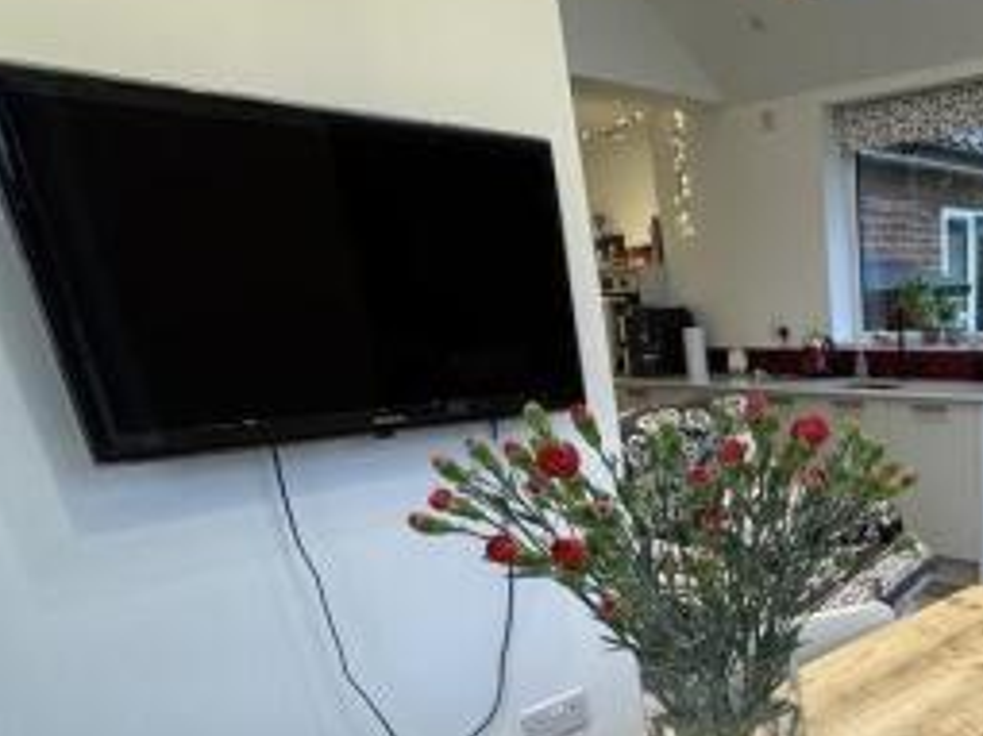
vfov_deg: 40.8
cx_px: 935
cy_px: 661
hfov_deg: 48.9
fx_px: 908
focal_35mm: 32
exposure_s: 1/100
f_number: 2.2
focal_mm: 2.22
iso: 200
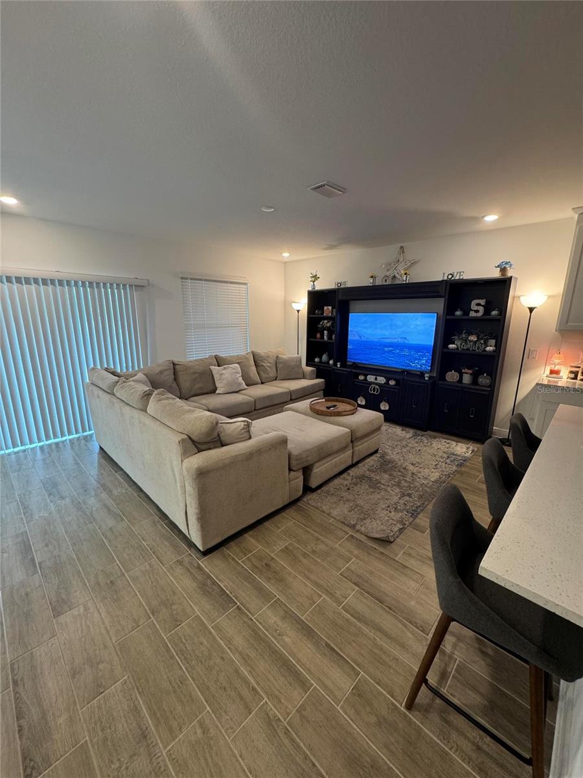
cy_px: 389
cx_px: 292
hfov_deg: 85.7
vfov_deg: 102.1
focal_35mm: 14
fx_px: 314
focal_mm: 2.22
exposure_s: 1/60
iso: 250
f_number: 2.2
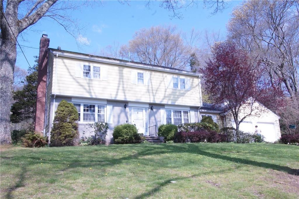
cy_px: 100
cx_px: 150
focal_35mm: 30
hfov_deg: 61.9
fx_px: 249
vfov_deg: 43.6
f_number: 22
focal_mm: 20
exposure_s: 1/60
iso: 500
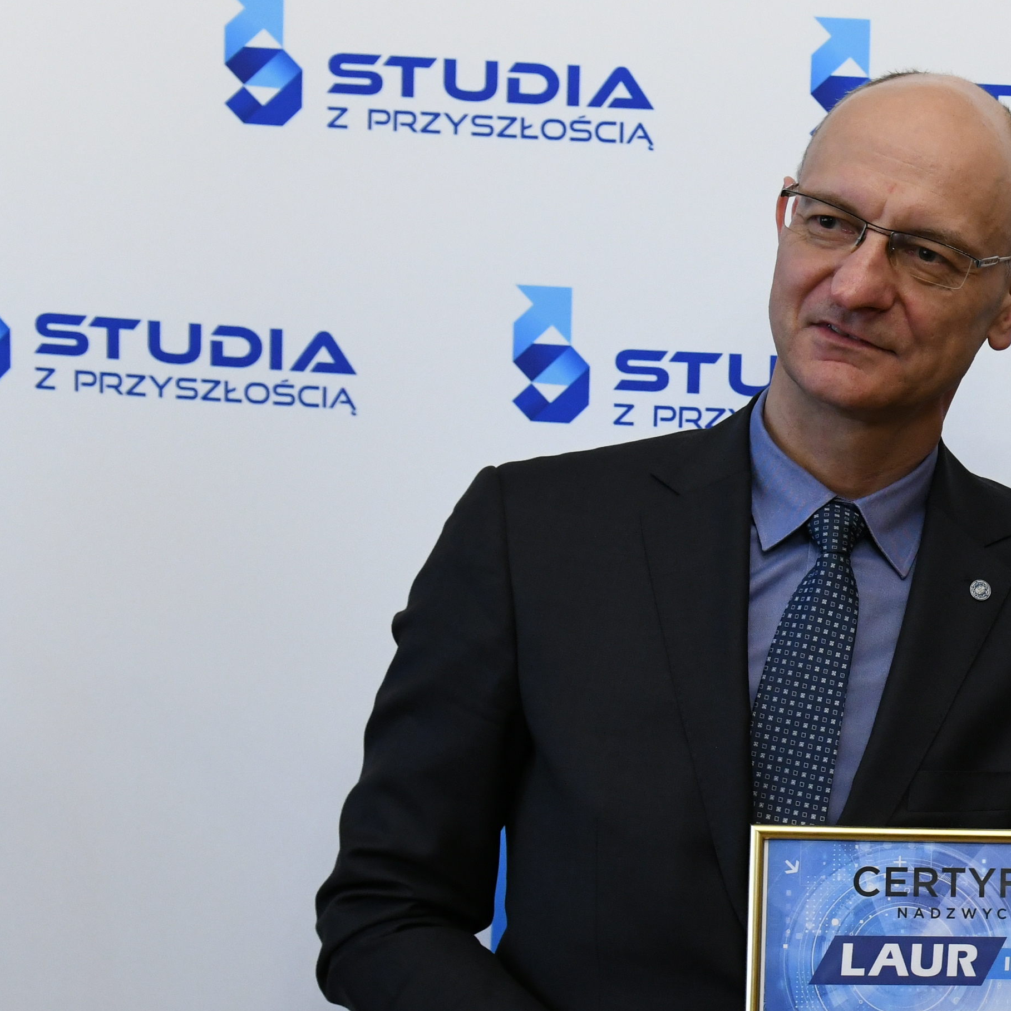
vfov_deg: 20.5
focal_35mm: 84
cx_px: 1400
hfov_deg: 18.8
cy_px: 760
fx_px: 2776
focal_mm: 29
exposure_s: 1/40
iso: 2000
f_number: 4.5
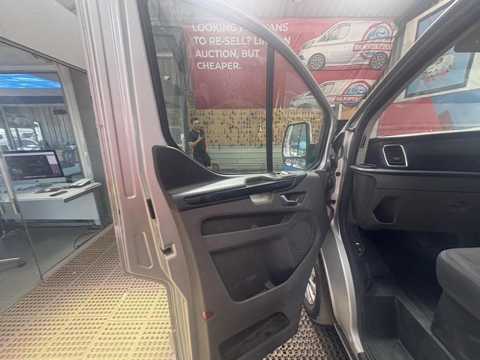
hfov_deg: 102.1
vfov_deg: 85.7
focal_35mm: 14
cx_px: 240
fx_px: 194
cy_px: 180
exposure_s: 1/99
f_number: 2.2
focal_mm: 2.22
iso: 160
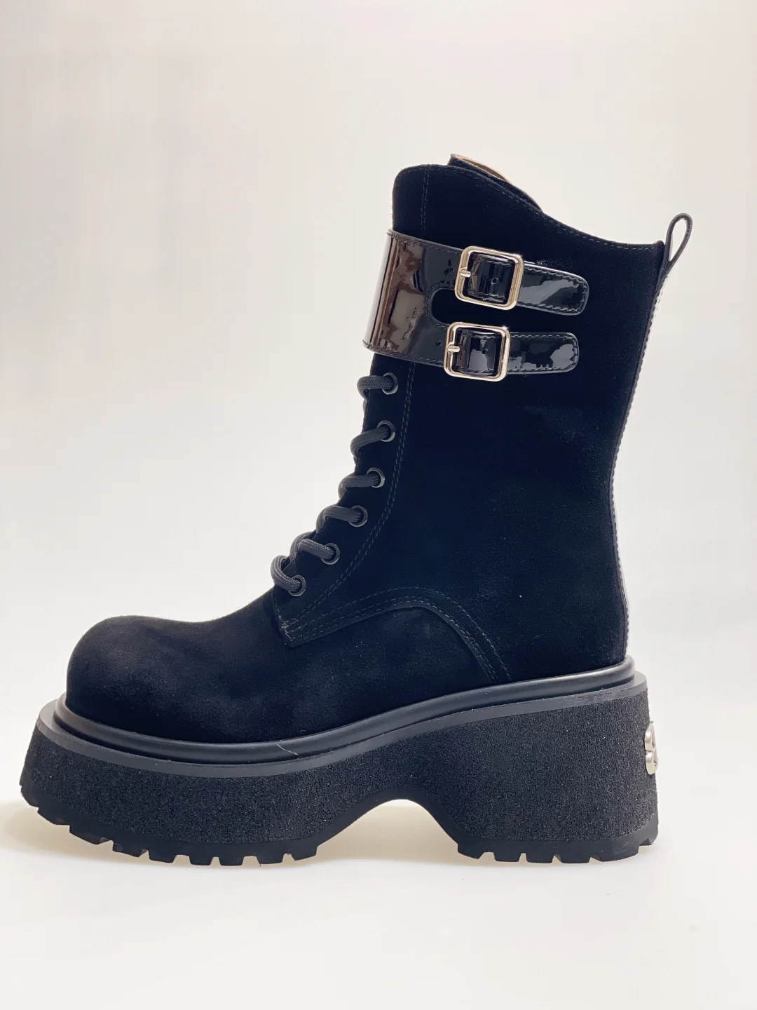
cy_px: 505
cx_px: 378
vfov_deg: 30.3
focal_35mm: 64
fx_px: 1866
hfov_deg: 22.9
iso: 100
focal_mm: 7.5
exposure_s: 1/121
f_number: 2.2
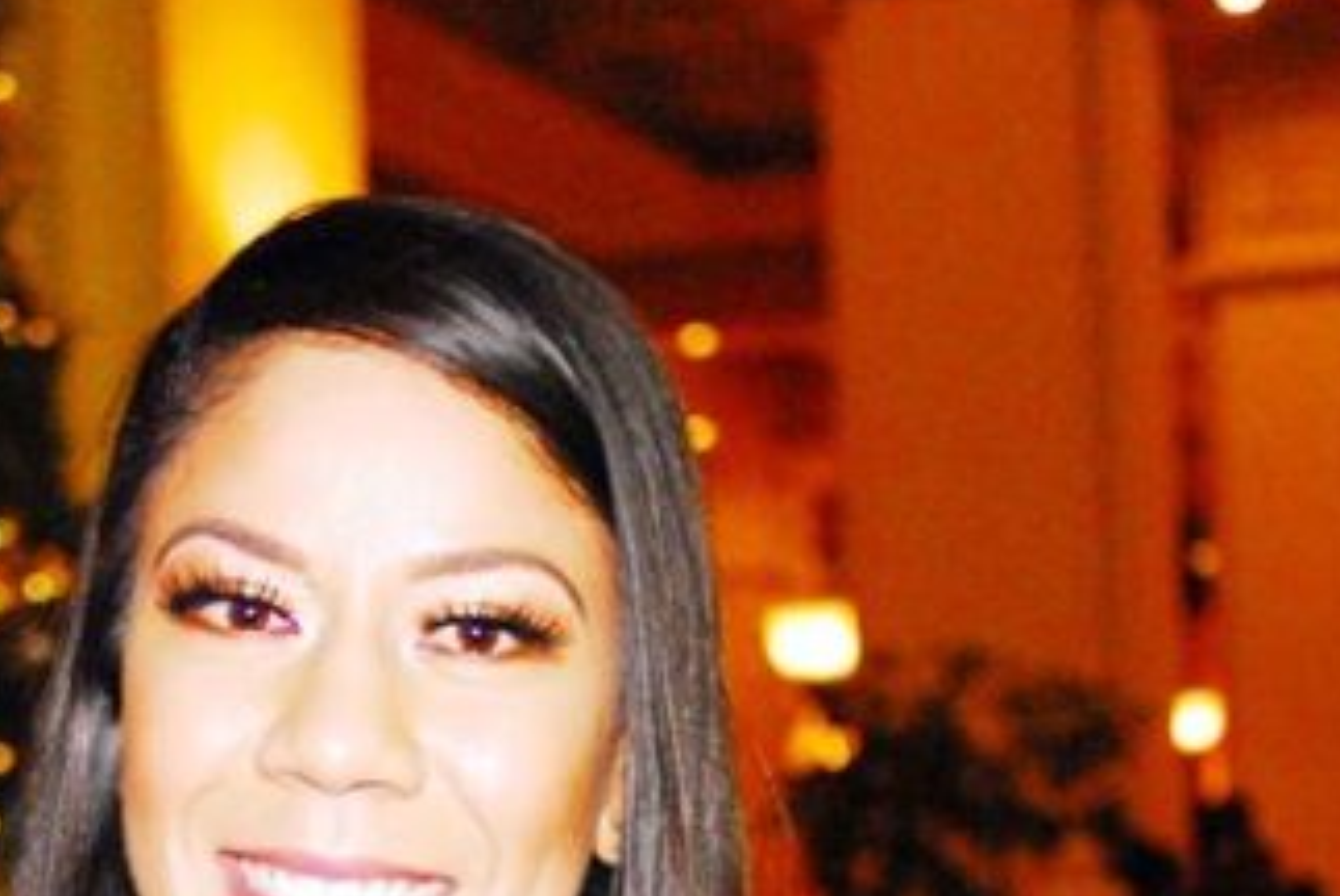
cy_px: 977
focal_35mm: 100
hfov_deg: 20.3
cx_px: 369
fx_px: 3725
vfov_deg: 13.5
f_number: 2.8
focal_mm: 28
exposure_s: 1/250
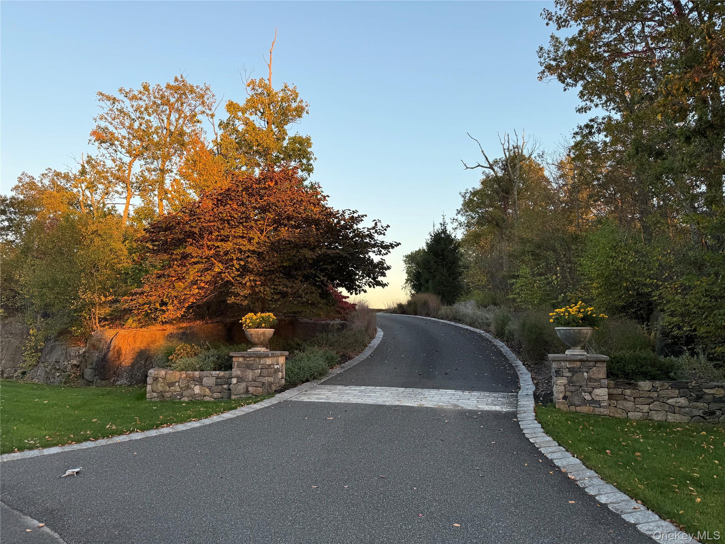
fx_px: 503
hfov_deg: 71.6
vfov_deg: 56.8
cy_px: 272
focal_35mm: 24
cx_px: 362
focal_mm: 6.76
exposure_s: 1/372
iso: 80
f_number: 1.78
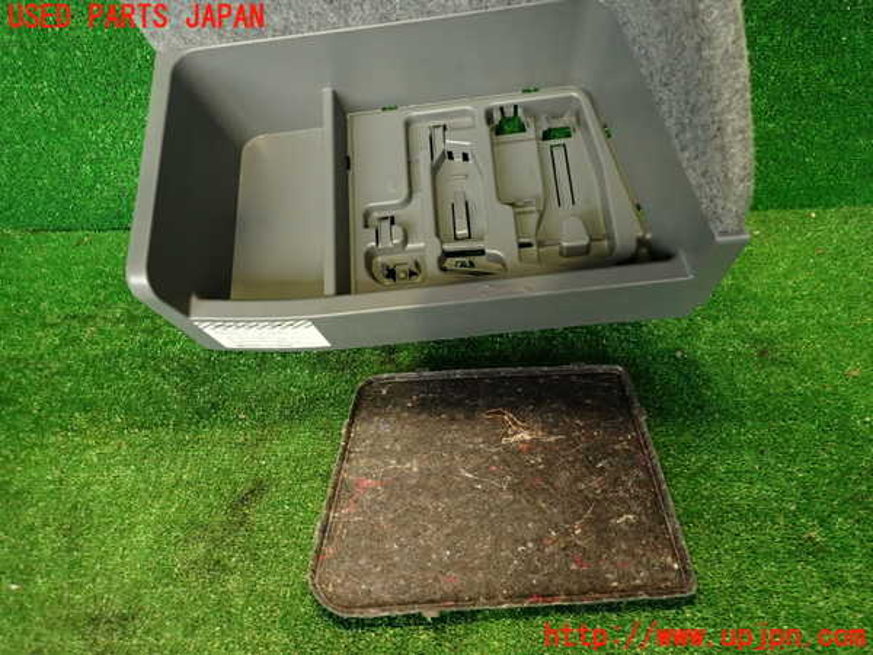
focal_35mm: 25
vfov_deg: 54.9
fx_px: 630
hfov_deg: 69.4
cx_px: 436
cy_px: 328
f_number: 2
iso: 320
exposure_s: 1/30
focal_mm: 4.5
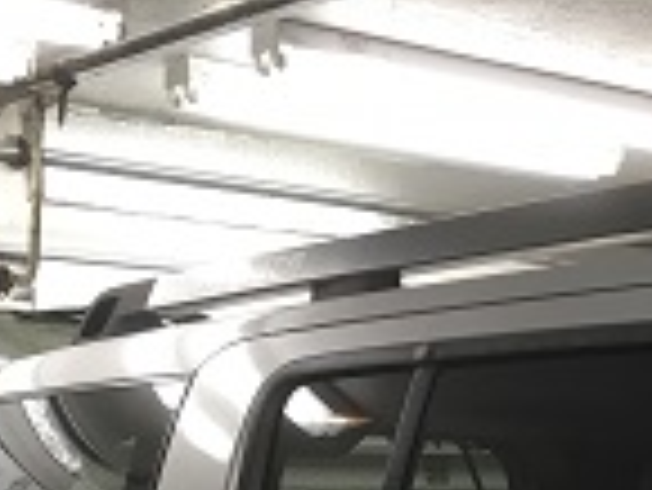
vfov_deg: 14.8
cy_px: 771
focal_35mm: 92
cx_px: 679
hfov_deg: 20.5
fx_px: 1734
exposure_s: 1/30
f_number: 2.2
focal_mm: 4.15
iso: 32
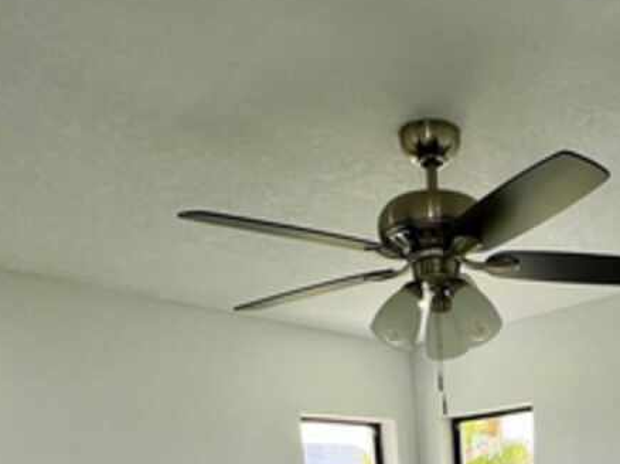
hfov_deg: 46.6
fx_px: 680
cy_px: 658
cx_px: 488
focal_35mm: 38
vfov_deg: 28.1
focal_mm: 1.57
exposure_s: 1/141
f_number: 1.8
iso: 32
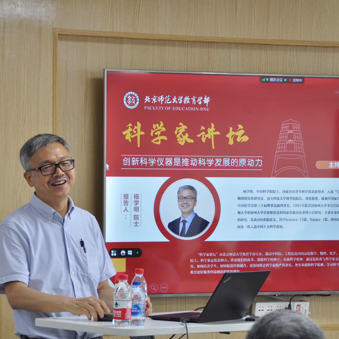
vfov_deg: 10.1
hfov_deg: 10.1
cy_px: 170
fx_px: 1917
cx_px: 183
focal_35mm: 173
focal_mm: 90
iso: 400
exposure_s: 1/50
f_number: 5.3
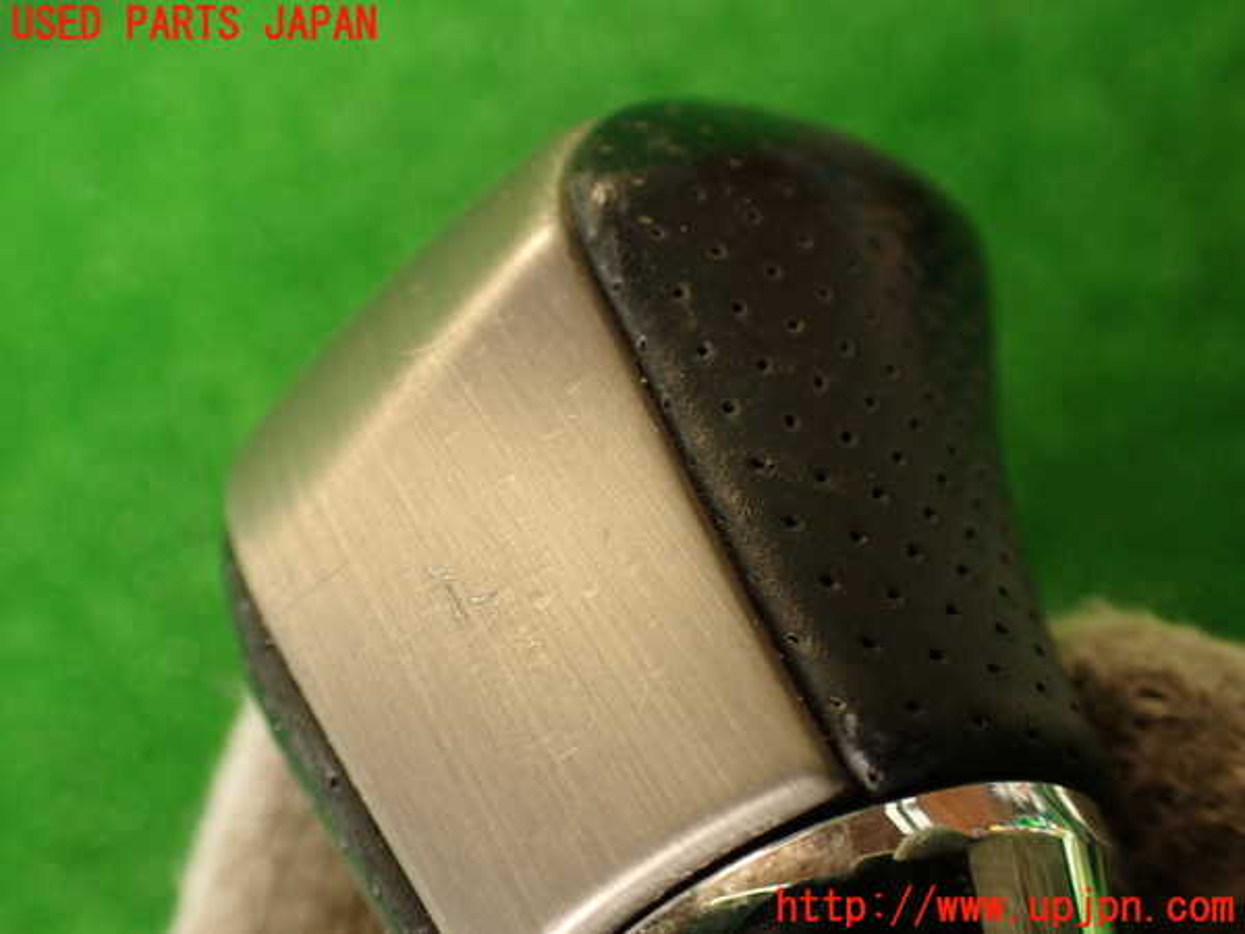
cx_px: 622
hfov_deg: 56.8
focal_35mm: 32
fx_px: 1151
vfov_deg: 44.2
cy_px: 467
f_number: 2.4
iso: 200
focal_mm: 5.79
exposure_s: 1/50
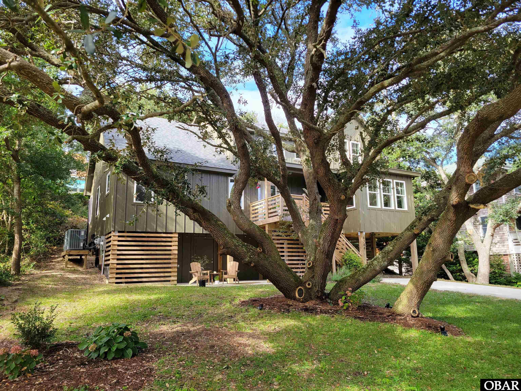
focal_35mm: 26
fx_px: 391
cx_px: 260
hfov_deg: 67.3
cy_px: 196
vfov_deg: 53.1
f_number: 1.8
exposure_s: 1/225
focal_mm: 5.4
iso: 40
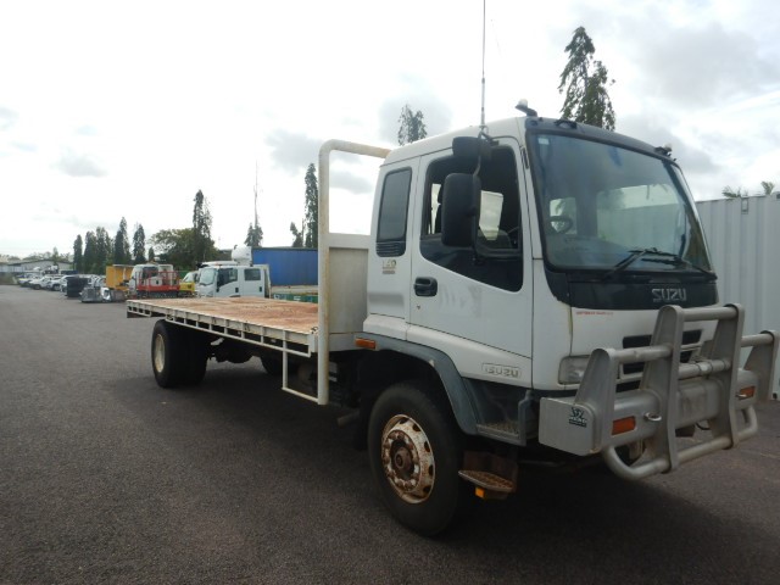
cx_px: 390
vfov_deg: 56.8
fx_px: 541
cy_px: 292
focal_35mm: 24
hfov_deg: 71.6
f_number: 4.1
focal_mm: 4.3
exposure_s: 1/800
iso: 125
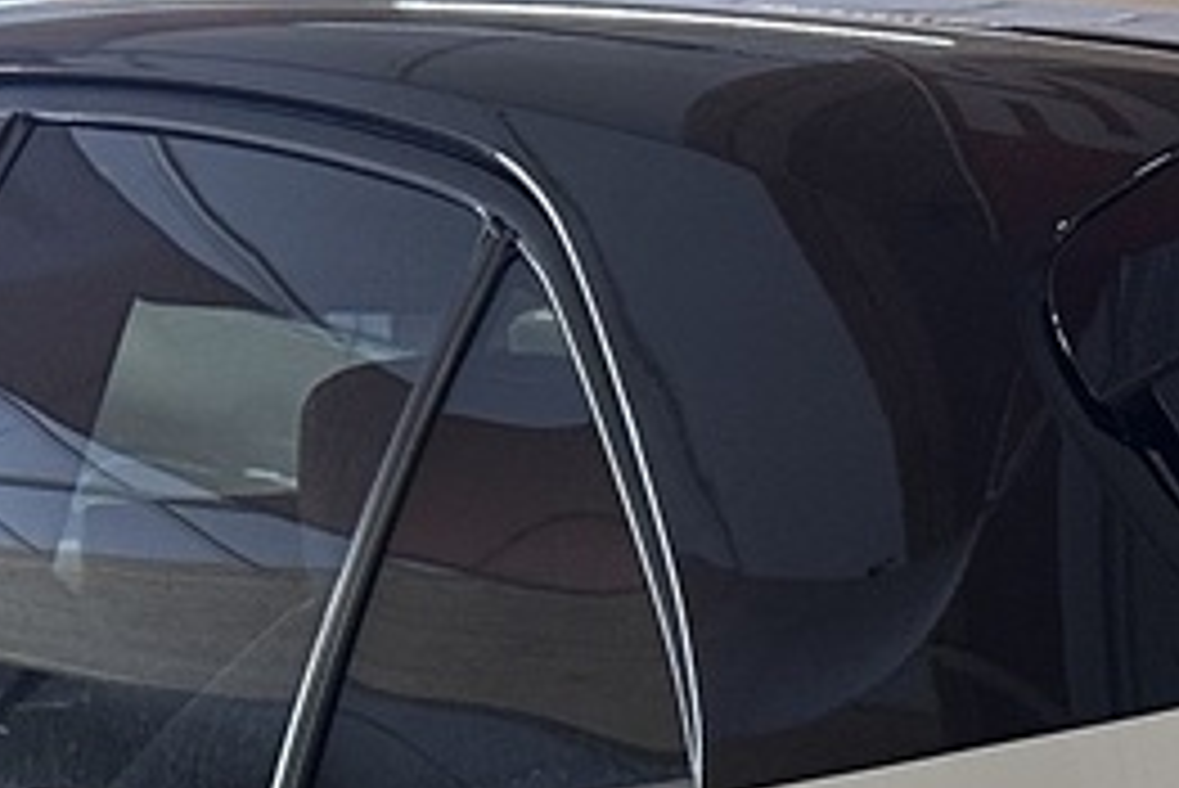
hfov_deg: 14.5
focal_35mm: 137
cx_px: 1368
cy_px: 1585
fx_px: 4489
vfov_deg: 9.4
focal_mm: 6.86
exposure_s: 1/75
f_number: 1.78
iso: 250
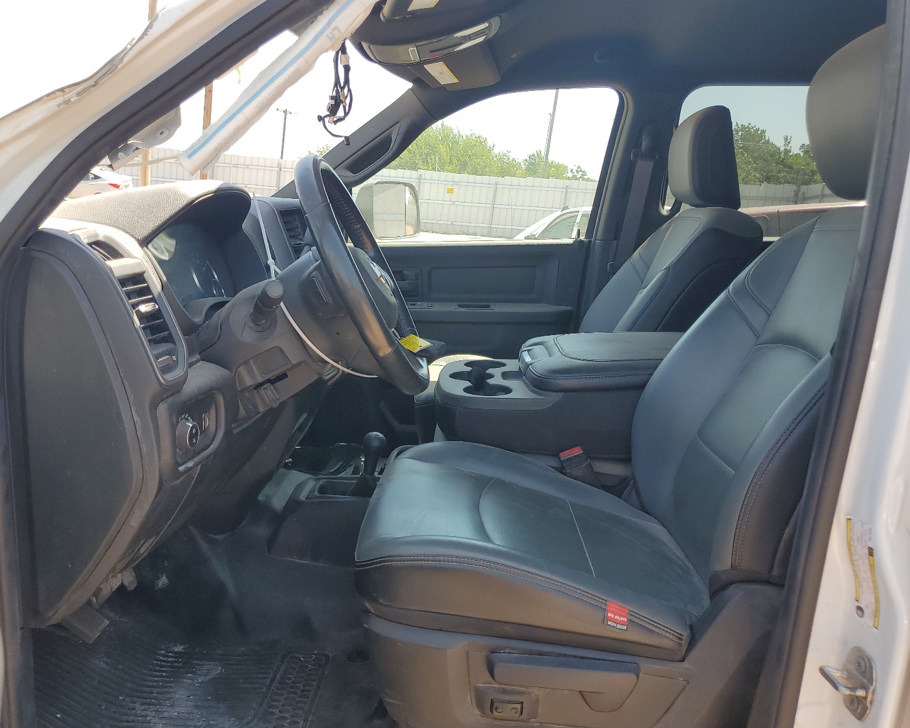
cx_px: 426
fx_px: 754
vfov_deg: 51.5
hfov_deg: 62.2
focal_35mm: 28
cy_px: 367
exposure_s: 1/625
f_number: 1.5
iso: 50
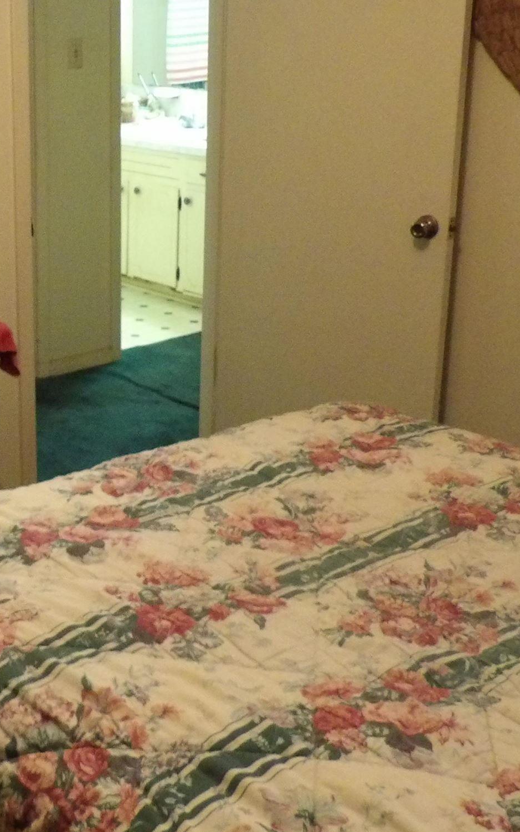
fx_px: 1179
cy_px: 353
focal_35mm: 52
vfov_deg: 38.8
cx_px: -26
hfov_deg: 23.6
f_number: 3.2
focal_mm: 4.3
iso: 800
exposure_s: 1/16
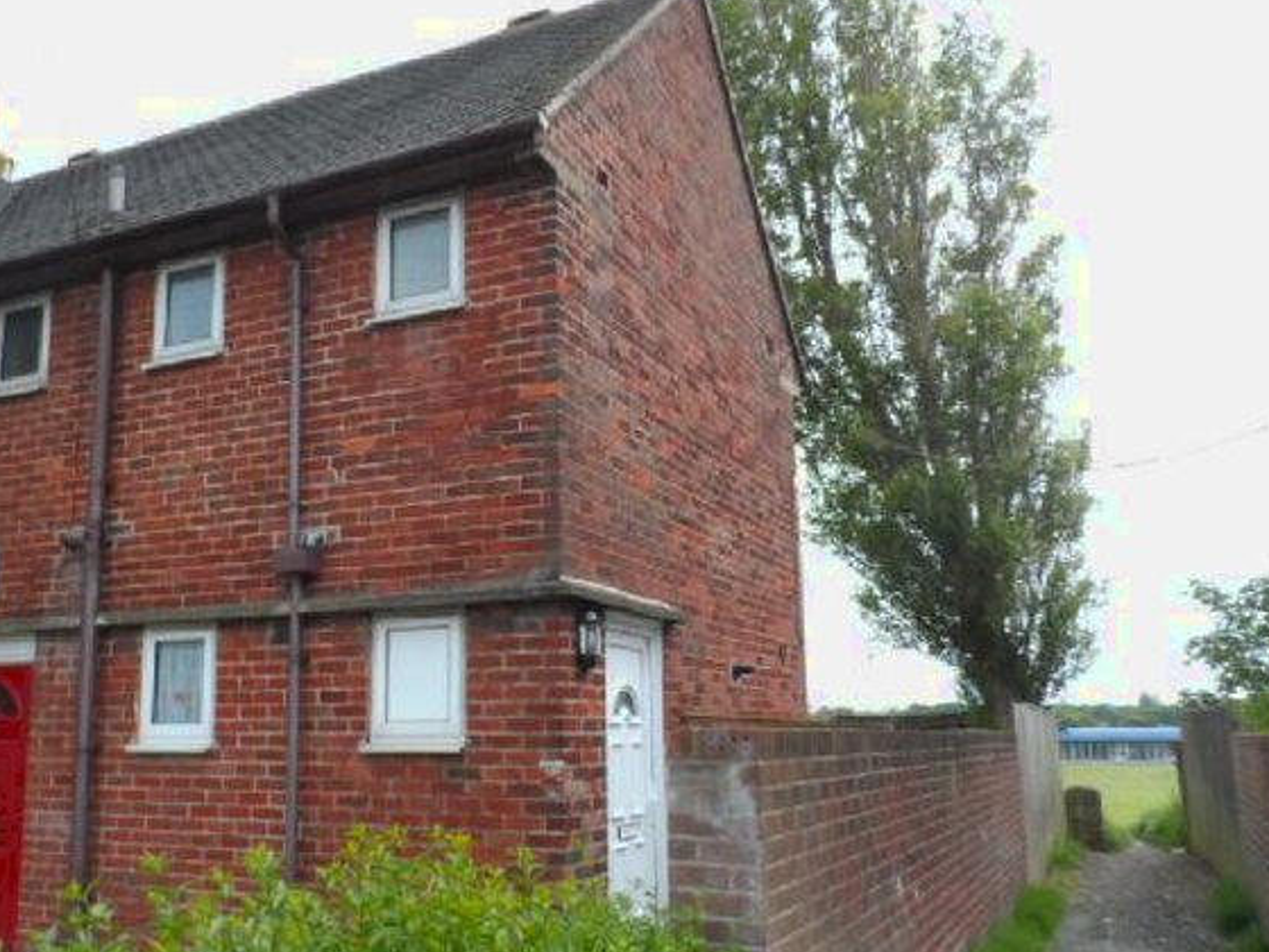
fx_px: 1100
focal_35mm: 30
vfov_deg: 46.8
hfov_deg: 59.4
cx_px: 494
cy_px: 495
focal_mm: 4
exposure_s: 1/500
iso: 80
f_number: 3.2
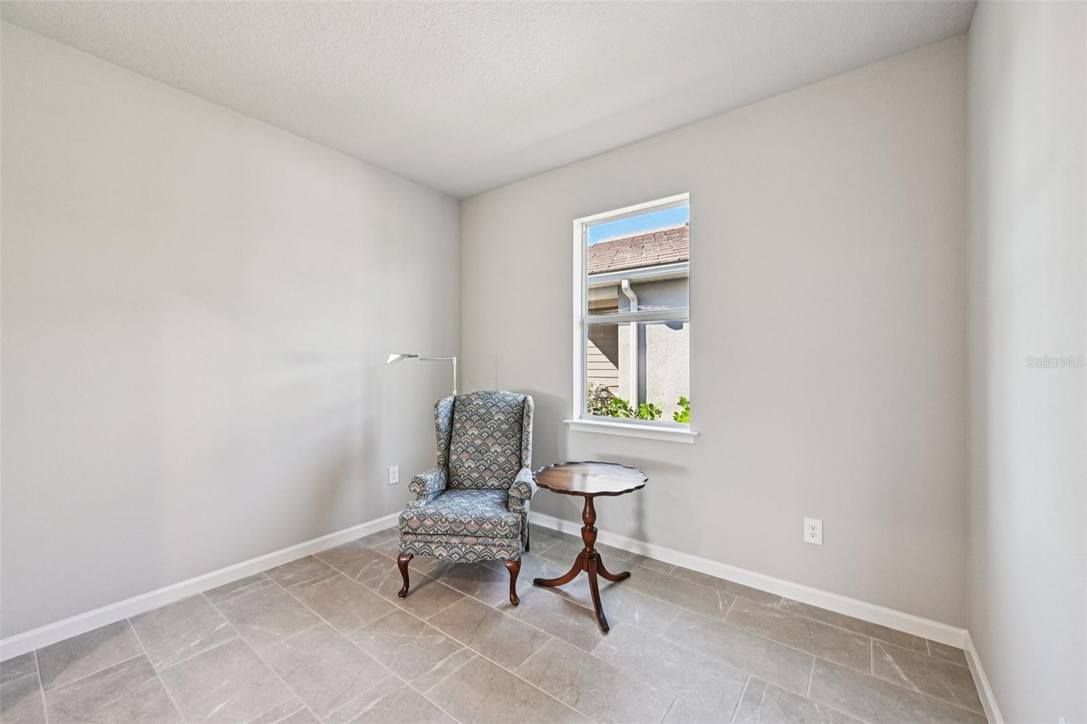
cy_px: 362
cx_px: 544
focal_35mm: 14
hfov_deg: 104.3
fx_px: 423
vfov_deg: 81.2
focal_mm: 14
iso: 400
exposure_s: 1/50
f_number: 8
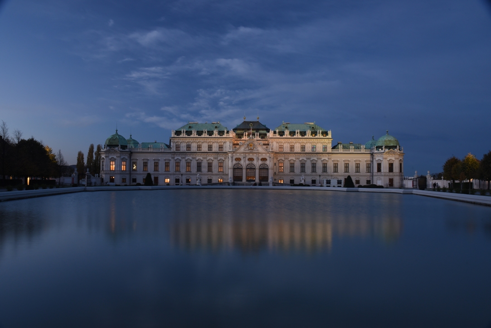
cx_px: 246
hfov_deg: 58.7
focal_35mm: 32
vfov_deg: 41.2
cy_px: 164
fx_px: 437
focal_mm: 32
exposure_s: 7.5
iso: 800
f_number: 14
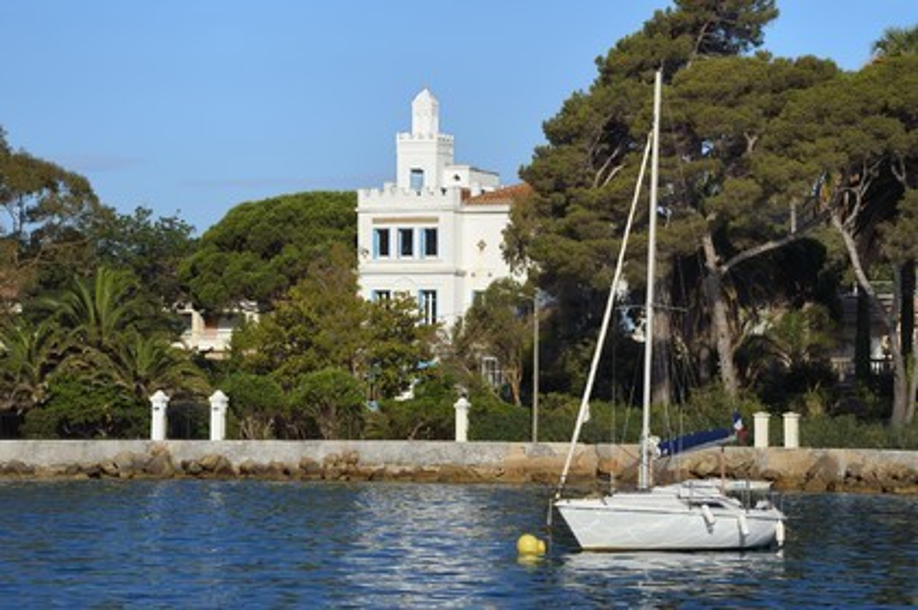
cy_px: 305
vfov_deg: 8.6
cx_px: 459
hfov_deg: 12.8
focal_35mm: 160
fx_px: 4077
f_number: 14
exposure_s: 1/400
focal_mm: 160
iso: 200
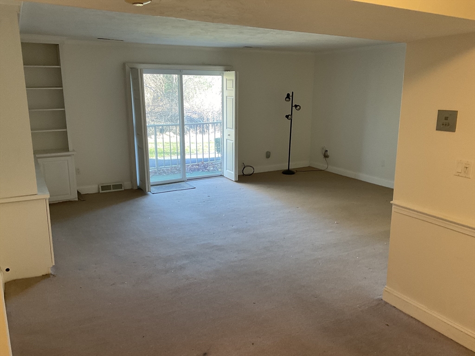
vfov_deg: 48.2
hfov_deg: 61.7
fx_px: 398
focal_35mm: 29
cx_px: 238
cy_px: 178
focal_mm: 3
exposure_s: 1/60
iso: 125
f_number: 1.8
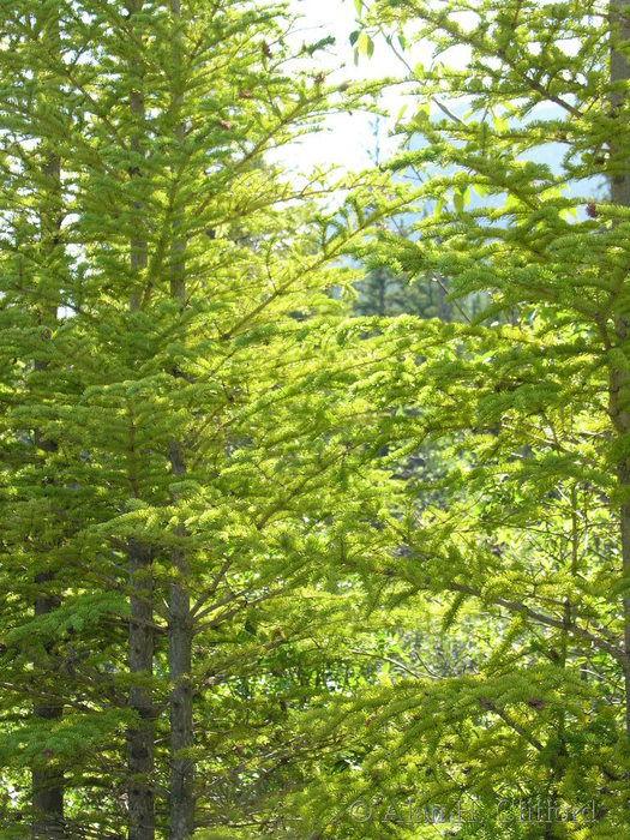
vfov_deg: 27.4
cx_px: 315
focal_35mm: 71
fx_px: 1723
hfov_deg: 20.7
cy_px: 420
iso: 50
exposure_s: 1/87
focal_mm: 18
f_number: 4.7
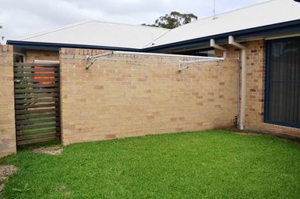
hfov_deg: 56.8
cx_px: 181
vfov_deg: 39.9
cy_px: 105
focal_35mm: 33
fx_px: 275
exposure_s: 1/200
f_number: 6.3
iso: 100
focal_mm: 18
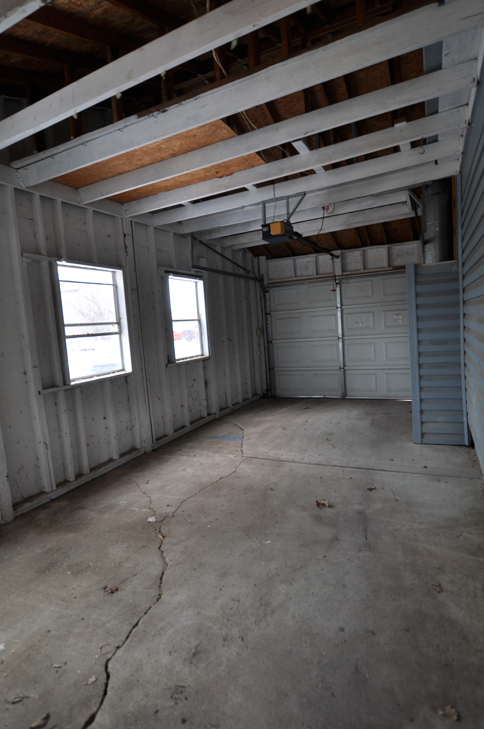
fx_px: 394
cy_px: 364
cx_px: 242
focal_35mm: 20
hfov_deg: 63.1
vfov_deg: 85.5
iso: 200
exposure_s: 1/50
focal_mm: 13
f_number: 3.5
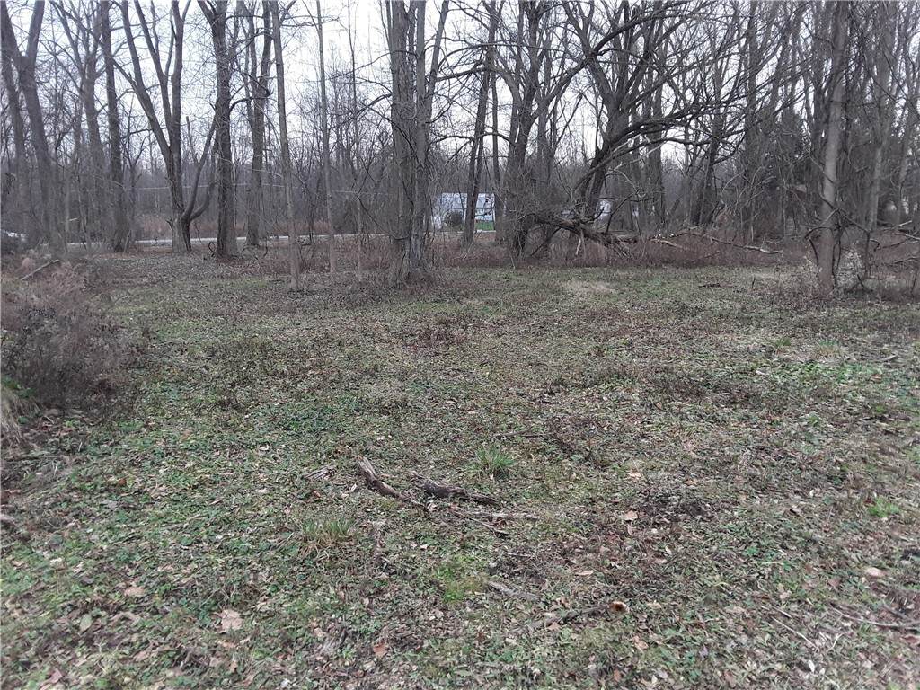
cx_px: 460
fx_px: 718
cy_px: 345
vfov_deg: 51.4
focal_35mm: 27
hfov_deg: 65.3
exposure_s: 1/40
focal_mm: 2.91
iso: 50
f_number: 1.9
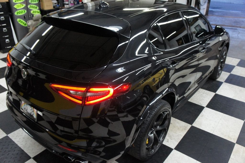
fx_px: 204
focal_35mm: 30
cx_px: 122
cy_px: 82
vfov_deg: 43.5
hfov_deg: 62.0
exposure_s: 1/125
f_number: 4
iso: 1600
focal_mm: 20
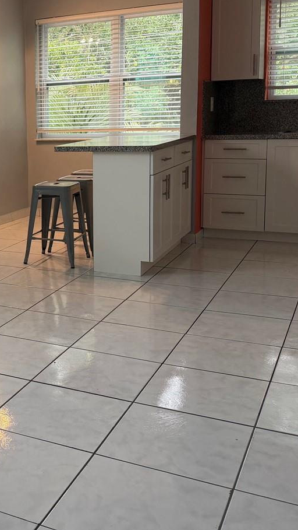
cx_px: -44
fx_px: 646
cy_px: 198
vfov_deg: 44.2
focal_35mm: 46
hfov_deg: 24.0
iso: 160
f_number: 1.78
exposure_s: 1/120
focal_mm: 6.76
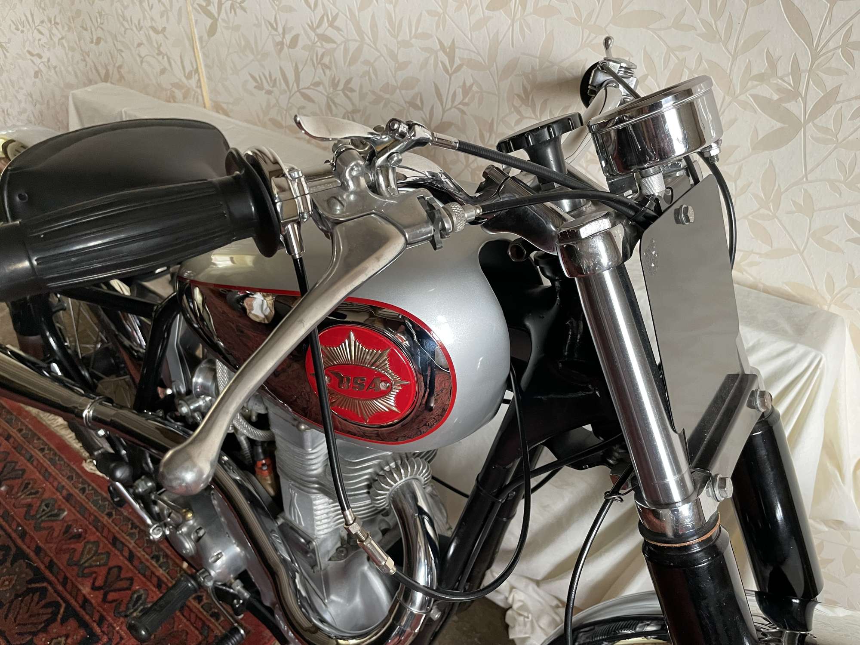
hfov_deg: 67.3
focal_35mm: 26
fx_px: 646
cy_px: 322
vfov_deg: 53.1
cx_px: 430
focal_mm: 4.2
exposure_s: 1/60
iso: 320
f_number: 1.6
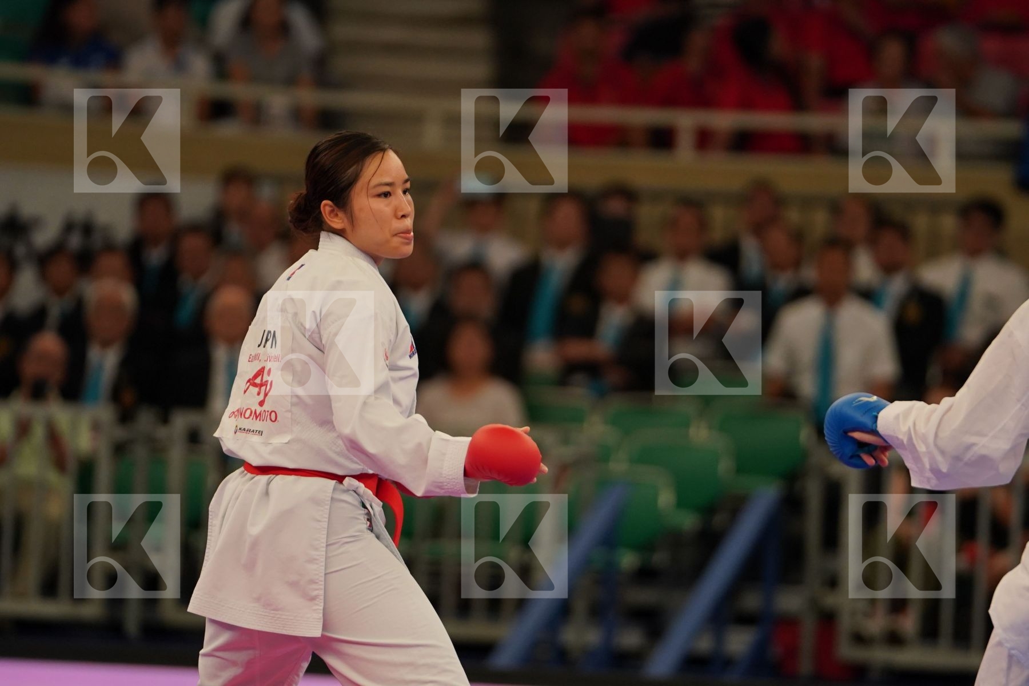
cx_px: 514
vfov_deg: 4.6
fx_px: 8574
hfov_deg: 6.9
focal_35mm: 300
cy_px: 343
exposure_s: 1/1000
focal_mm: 200
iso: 1600
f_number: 2.8
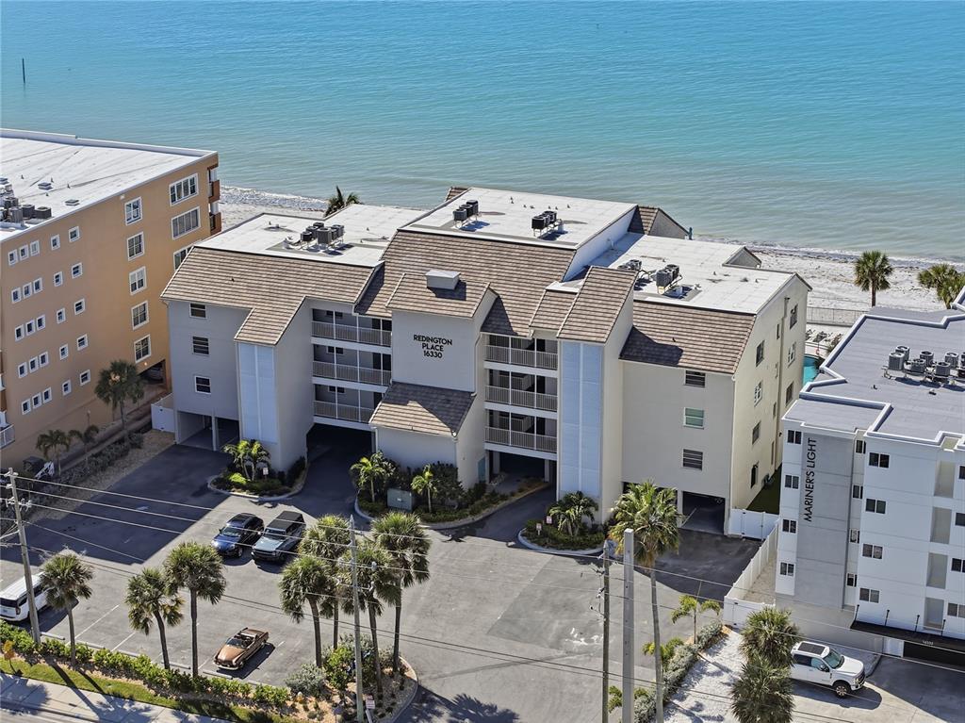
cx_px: 482
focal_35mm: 70
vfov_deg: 21.0
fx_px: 1950
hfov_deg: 27.8
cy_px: 362
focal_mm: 19.4
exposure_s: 1/2000
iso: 100
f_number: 2.8
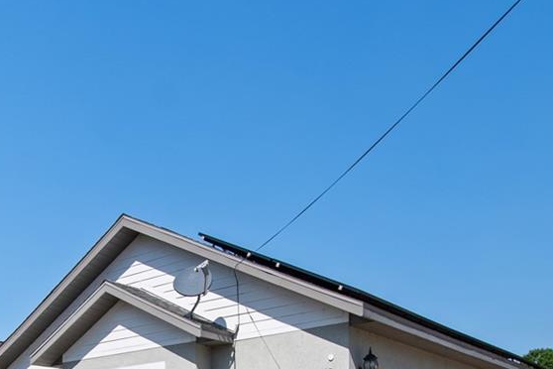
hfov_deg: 44.7
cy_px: 461
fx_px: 660
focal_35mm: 43
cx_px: 179
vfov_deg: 27.0
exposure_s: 1/320
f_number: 7.1
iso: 100
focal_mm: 10
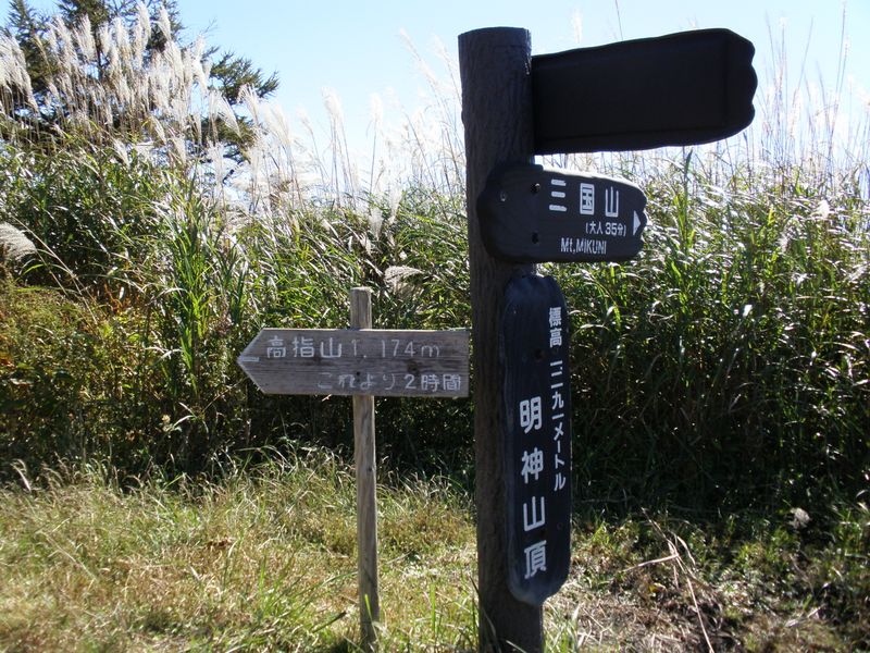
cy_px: 326
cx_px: 435
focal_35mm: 37
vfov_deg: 38.7
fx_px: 930
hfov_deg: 50.1
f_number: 3.5
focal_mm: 6.6
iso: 64
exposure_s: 1/400
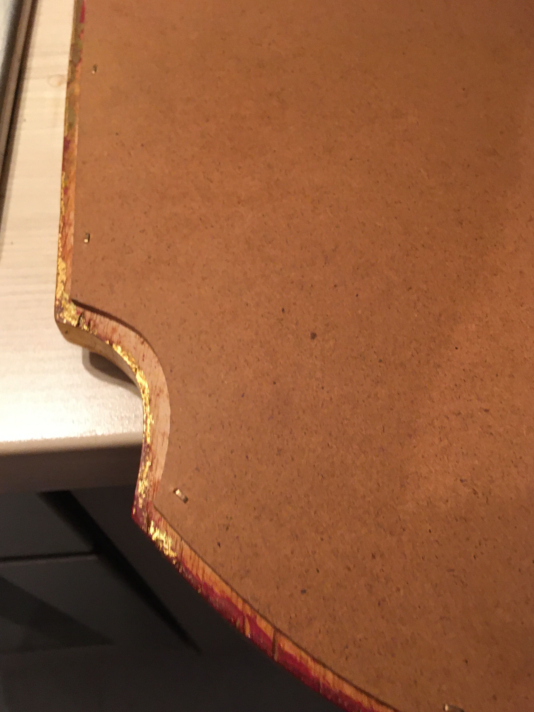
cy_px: 366
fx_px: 617
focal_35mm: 30
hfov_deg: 46.8
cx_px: 266
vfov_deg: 60.0
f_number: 2.2
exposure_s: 1/25
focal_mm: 4.15
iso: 200
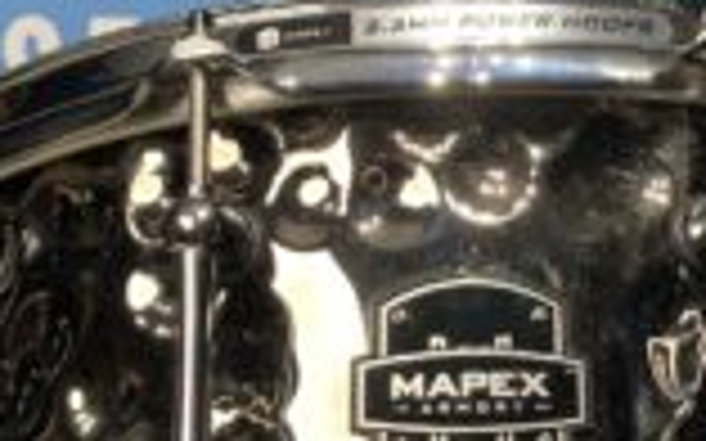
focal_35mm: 85
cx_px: 463
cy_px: 184
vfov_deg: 15.3
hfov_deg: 24.3
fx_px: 1635
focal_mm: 3.99
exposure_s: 1/60
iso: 100
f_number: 1.8
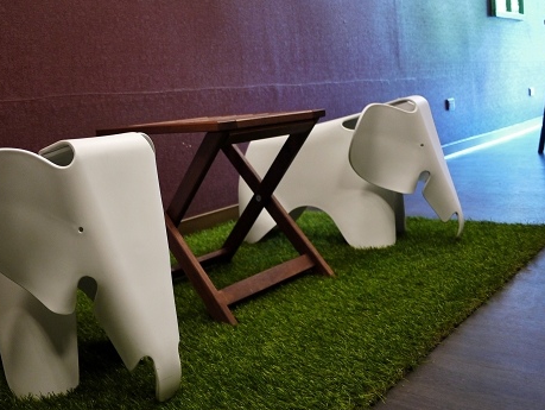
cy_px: 164
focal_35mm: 39
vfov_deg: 36.7
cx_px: 182
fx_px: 615
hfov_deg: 47.1
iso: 400
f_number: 2.5
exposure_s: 1/60
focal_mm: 14
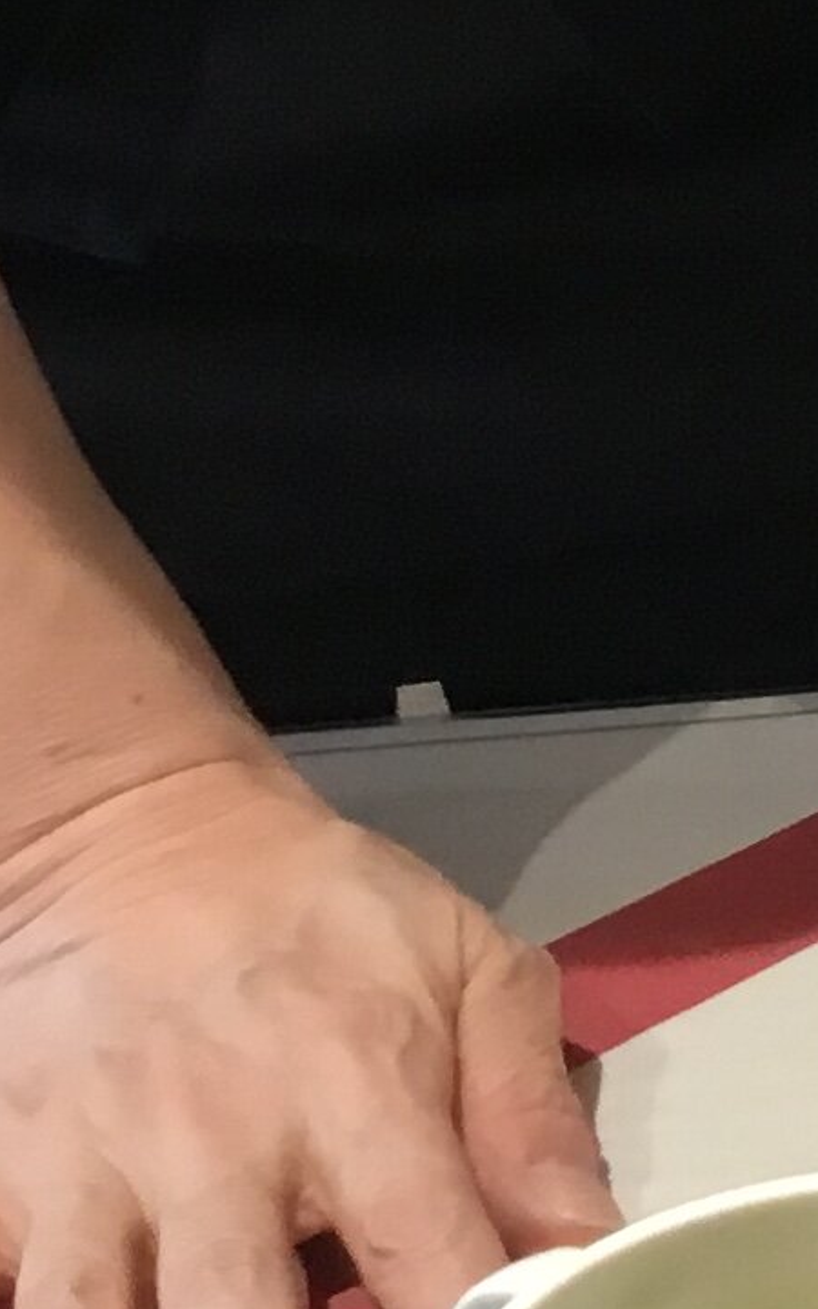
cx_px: 2581
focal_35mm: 149
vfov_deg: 13.8
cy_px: -22
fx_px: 5315
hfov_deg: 7.6
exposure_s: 1/30
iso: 64
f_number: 2.4
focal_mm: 3.3
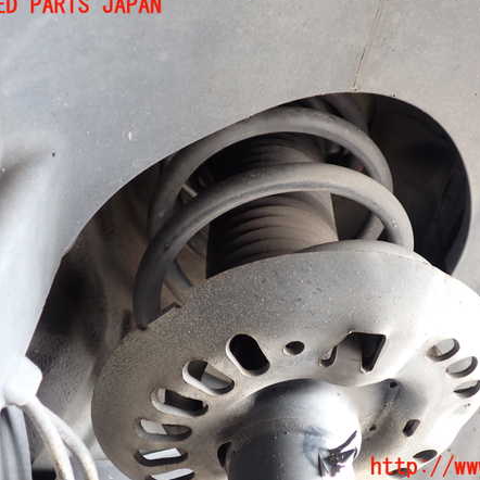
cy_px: 237
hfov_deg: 45.8
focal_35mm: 36
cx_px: 290
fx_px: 565
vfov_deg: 46.0
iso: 200
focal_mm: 5.4
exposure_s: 1/40
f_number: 2.3
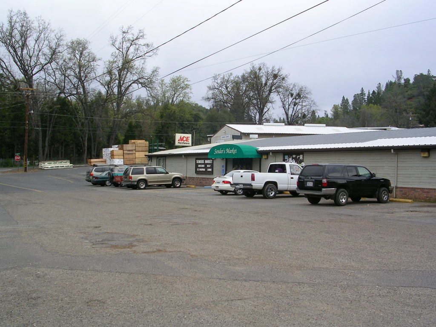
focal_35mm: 38
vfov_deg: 37.7
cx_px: 218
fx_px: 479
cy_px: 164
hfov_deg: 49.0
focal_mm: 5.8
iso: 50
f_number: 5.6
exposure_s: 1/159
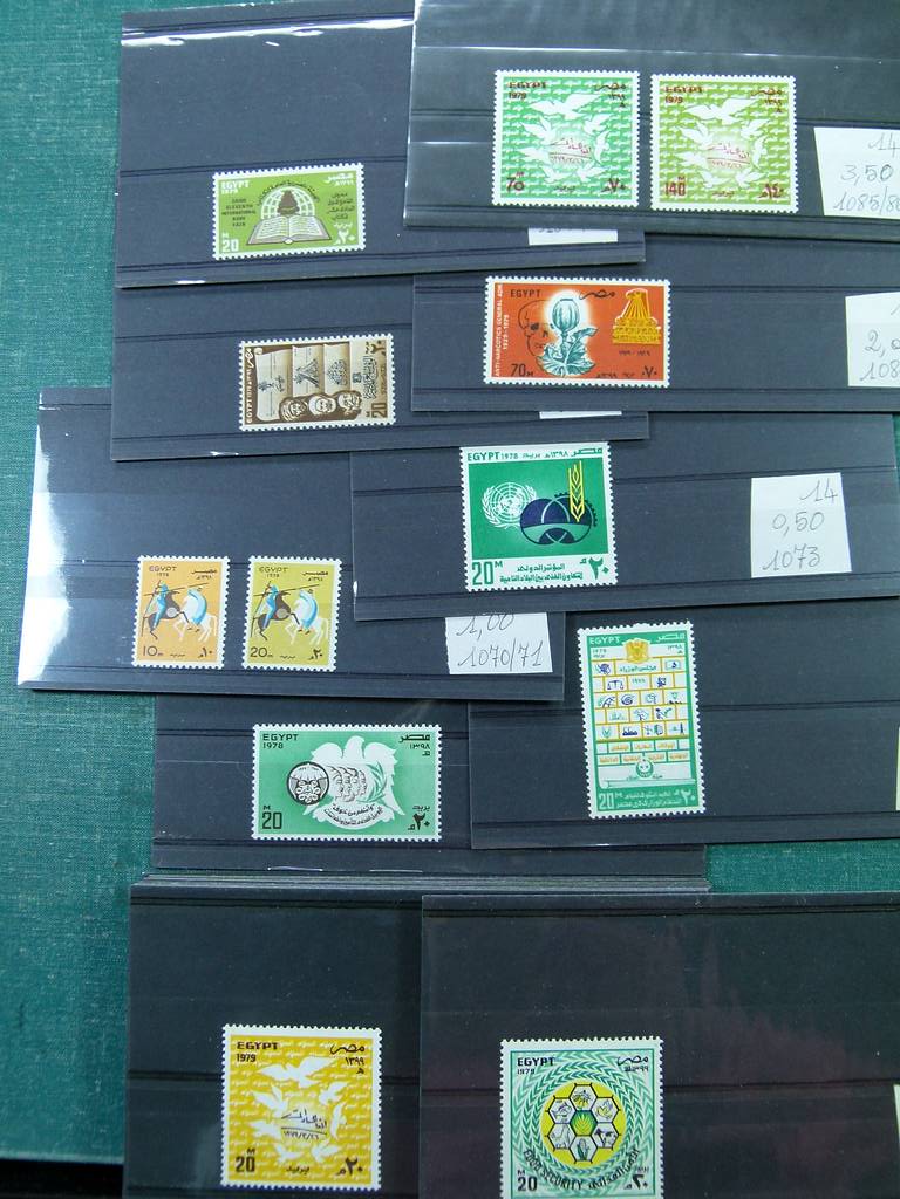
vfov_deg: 51.4
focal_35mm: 36
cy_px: 600
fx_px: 1248
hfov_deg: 39.7
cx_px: 450
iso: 125
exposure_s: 1/60
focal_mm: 6.5
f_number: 3.1
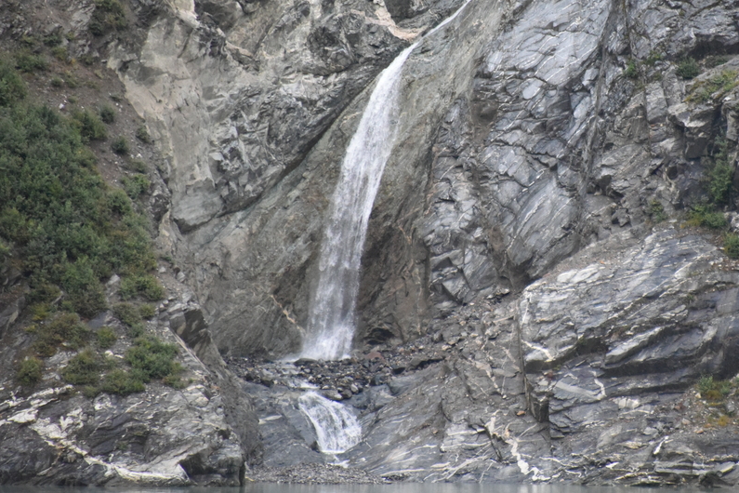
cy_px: 148
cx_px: 530
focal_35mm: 483
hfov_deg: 4.3
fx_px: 9914
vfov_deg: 2.8
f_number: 5.6
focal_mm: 300
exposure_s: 1/640
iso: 5600
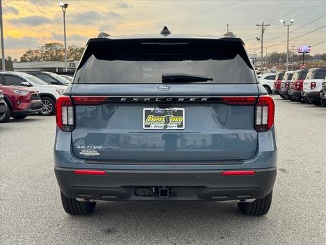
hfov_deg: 39.7
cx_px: 163
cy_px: 122
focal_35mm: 48
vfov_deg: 30.3
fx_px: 452
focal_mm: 6.76
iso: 64
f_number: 1.78
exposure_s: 1/412
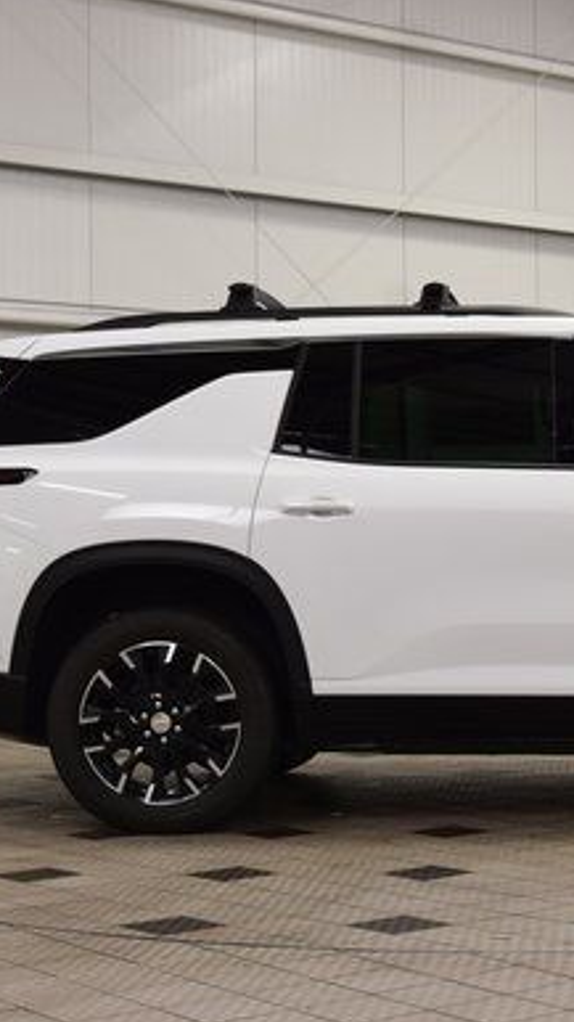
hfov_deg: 14.6
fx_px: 2189
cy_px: 539
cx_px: 606
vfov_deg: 26.3
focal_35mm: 81
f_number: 7.1
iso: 450
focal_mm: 31
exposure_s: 1/30
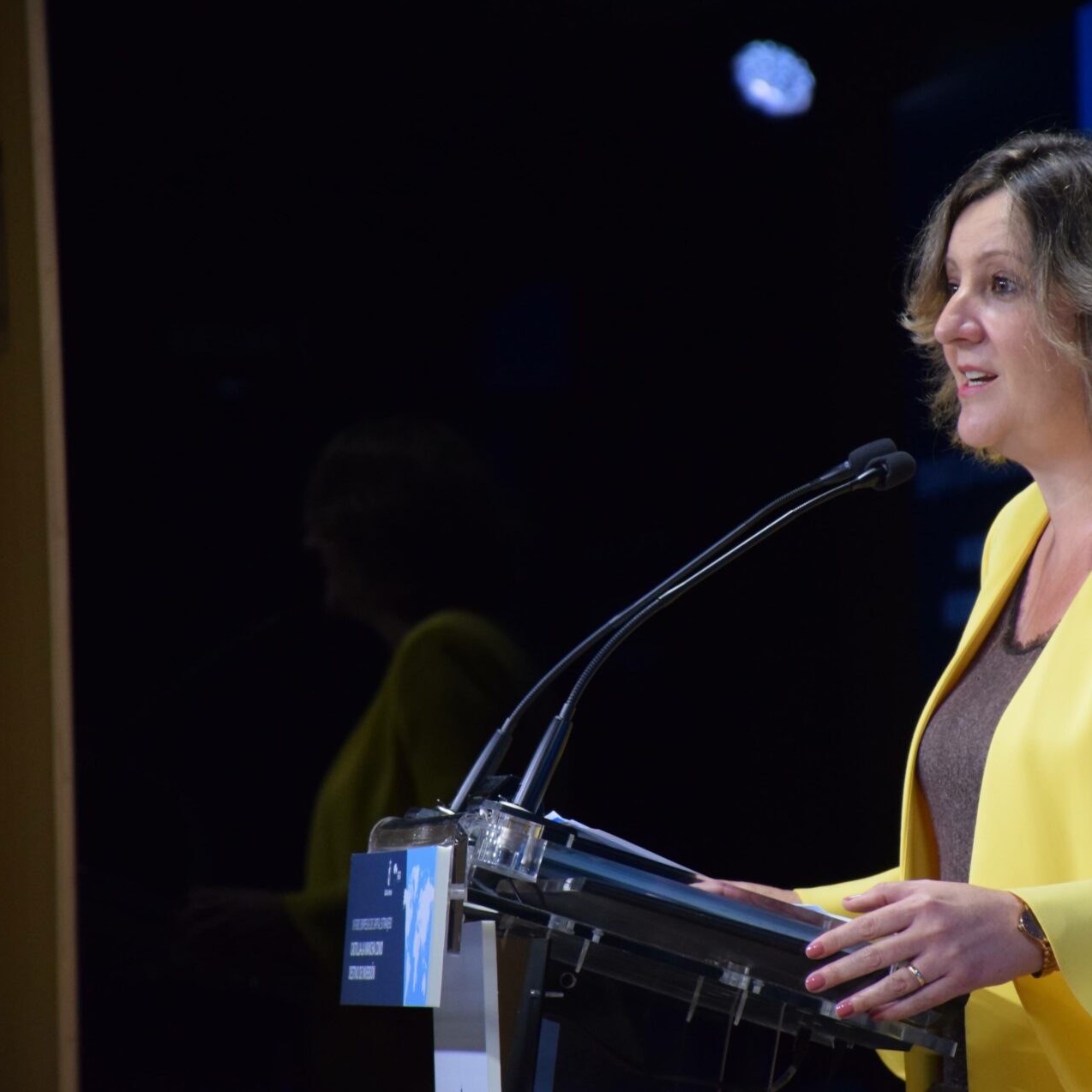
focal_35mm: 269
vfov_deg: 6.5
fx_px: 9601
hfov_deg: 6.5
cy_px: 547
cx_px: 623
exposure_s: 1/100
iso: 2000
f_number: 5.6
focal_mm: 140
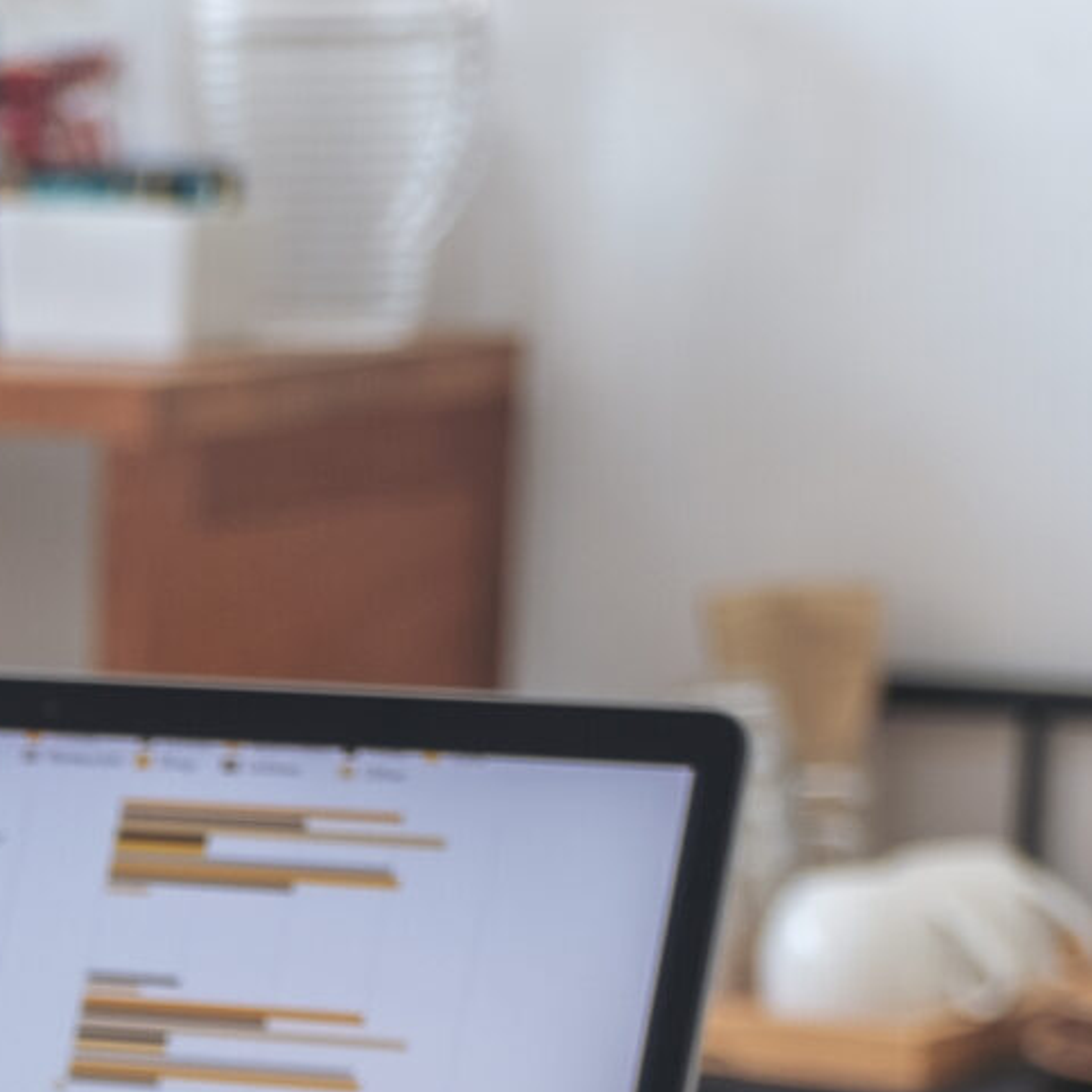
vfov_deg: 9.1
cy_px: 1473
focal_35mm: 189
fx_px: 6745
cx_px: -1318
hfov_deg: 8.6
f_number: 2.8
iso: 200
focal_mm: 28.3
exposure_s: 1/50
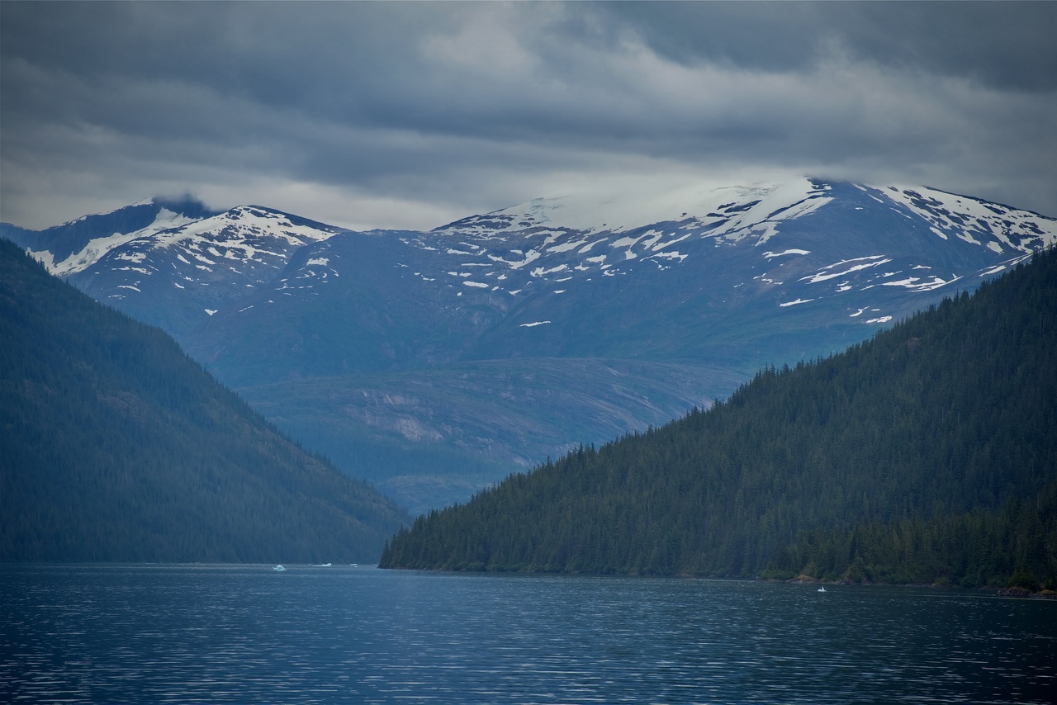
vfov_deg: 6.5
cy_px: 352
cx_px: 528
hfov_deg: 9.8
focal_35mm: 210
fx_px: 6167
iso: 100
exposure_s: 1/500
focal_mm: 210
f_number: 6.3
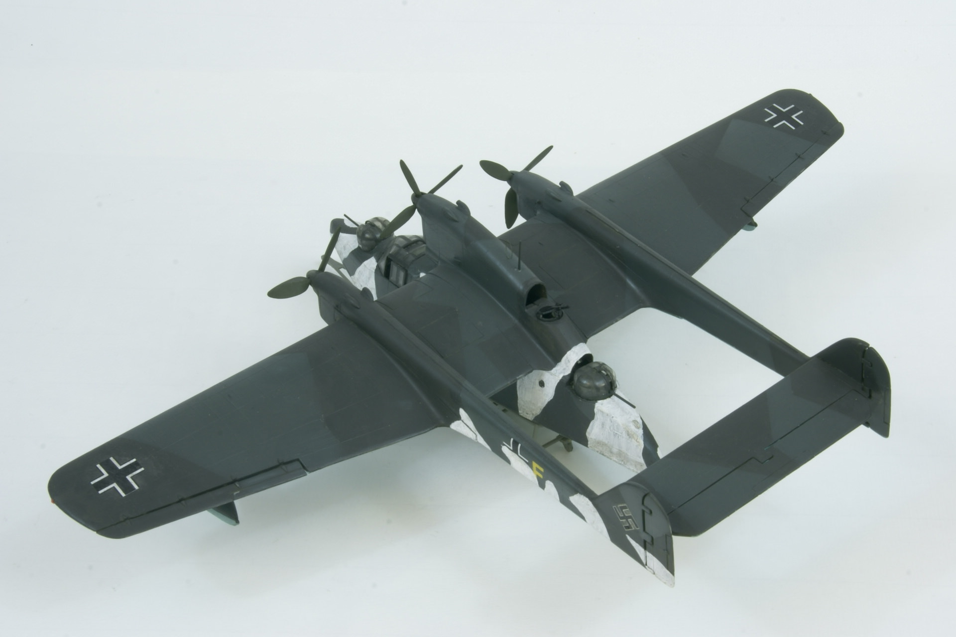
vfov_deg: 20.2
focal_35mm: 68
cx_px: 478
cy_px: 318
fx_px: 1792
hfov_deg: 29.9
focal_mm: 45
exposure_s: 2
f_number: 29
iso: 80
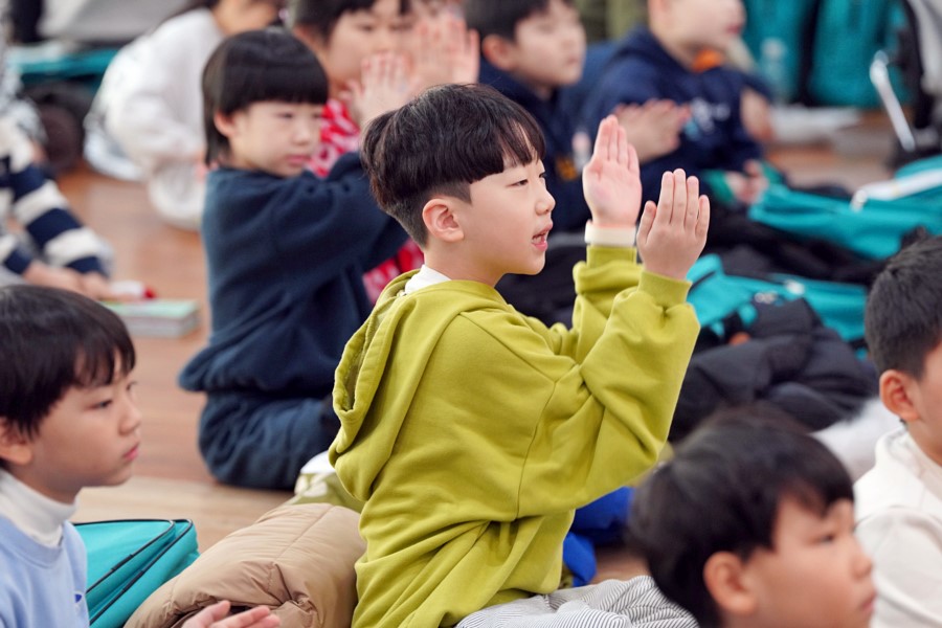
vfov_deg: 7.8
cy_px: 314
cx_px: 471
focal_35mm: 176
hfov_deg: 11.7
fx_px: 4605
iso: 2500
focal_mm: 176
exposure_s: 1/200
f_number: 4
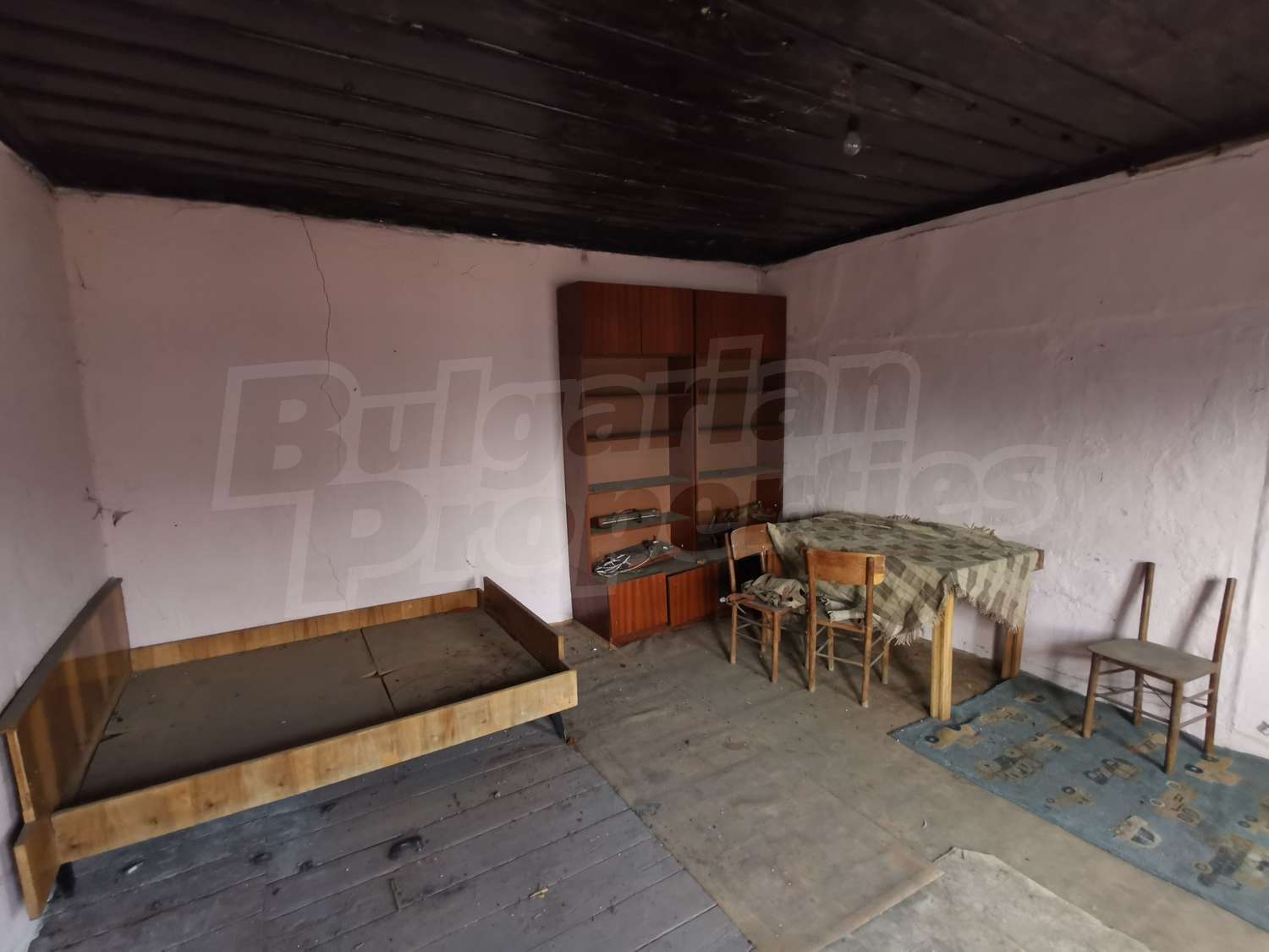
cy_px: 476
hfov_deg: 91.0
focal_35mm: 17
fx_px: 623
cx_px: 634
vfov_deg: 74.7
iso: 320
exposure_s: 1/25
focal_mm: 2.23
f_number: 2.2
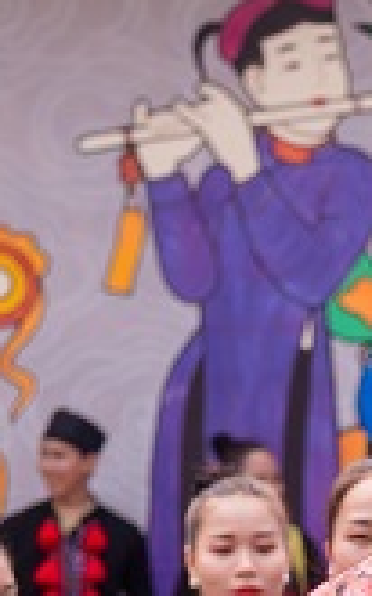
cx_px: 628
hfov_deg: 2.8
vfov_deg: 4.5
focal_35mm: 464
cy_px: 903
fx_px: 7533
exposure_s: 1/320
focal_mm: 75
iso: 100
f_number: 4.5
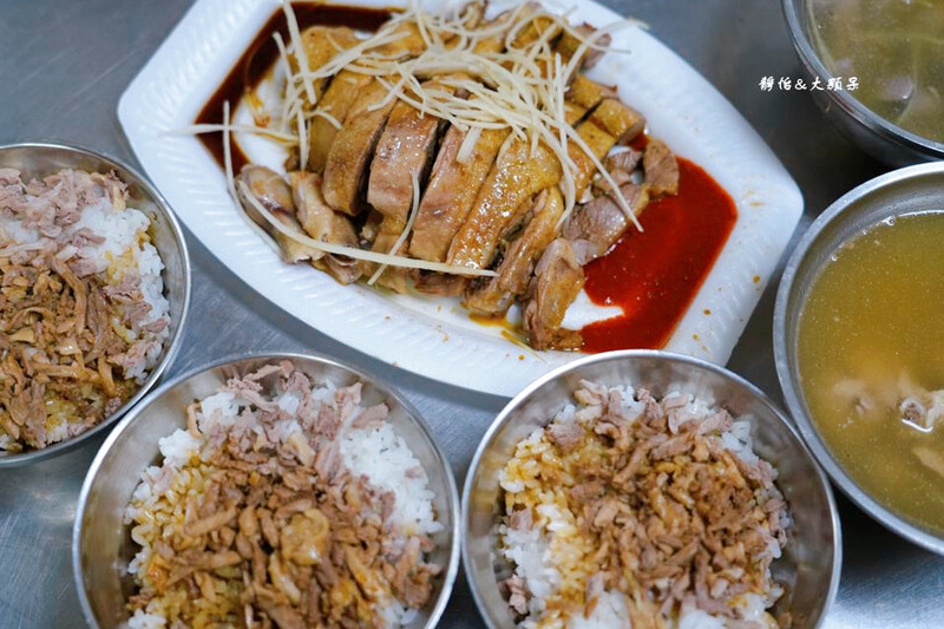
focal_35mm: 51
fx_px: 1337
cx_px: 487
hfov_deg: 38.9
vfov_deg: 26.5
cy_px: 304
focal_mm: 48
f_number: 4
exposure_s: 1/50
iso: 800
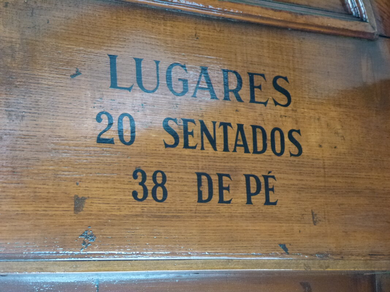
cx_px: 195
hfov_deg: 20.4
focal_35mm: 96
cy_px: 146
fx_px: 1082
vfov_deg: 15.4
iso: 400
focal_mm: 17.3
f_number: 5
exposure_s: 1/30
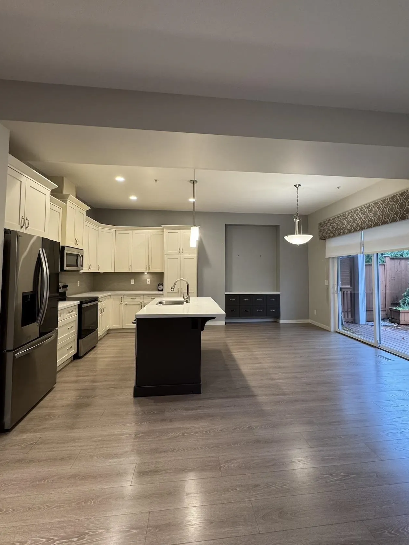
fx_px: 252
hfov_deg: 78.0
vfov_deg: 94.4
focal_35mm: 16
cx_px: 216
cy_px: 260
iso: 200
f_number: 2.2
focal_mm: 2.22
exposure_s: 1/60
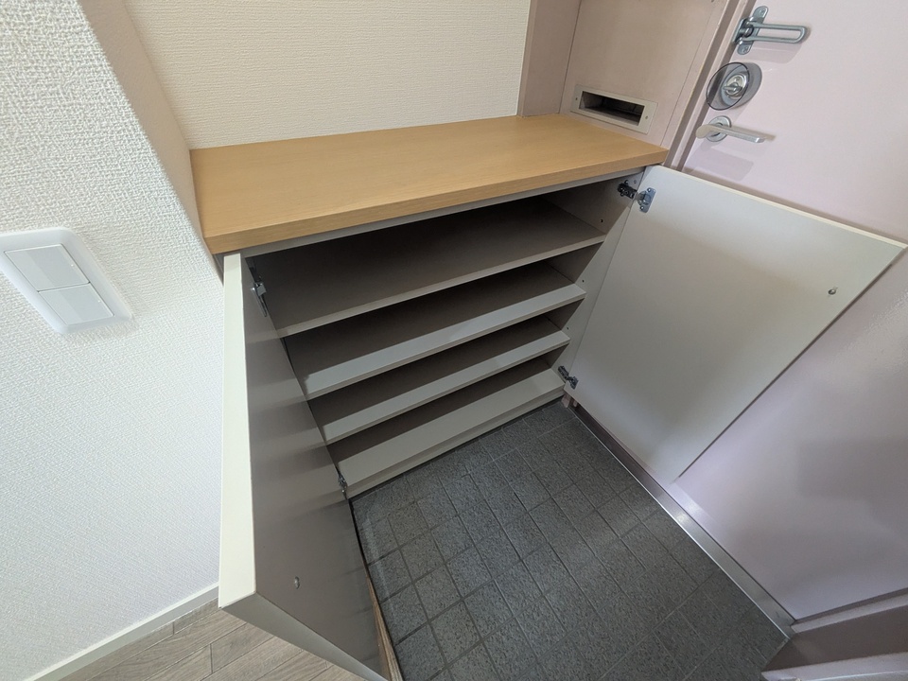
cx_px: 454
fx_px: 367
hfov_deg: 102.1
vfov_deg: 85.7
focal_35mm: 14
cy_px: 340
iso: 216
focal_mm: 1.83
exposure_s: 1/24
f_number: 2.2
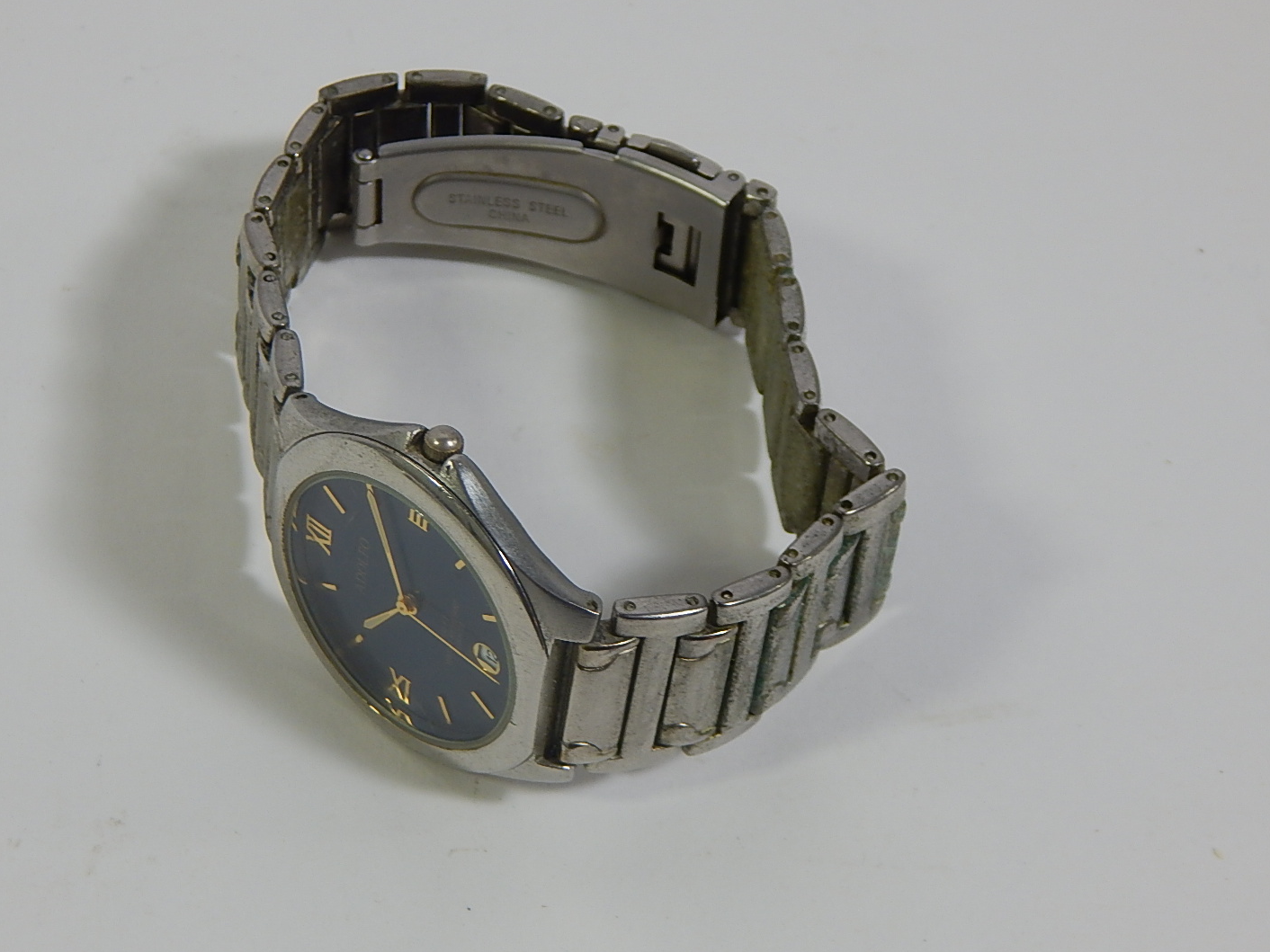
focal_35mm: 85
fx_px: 3119
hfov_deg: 23.0
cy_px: 494
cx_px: 585
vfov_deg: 17.4
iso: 125
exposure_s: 1/30
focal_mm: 13.5
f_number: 4.2
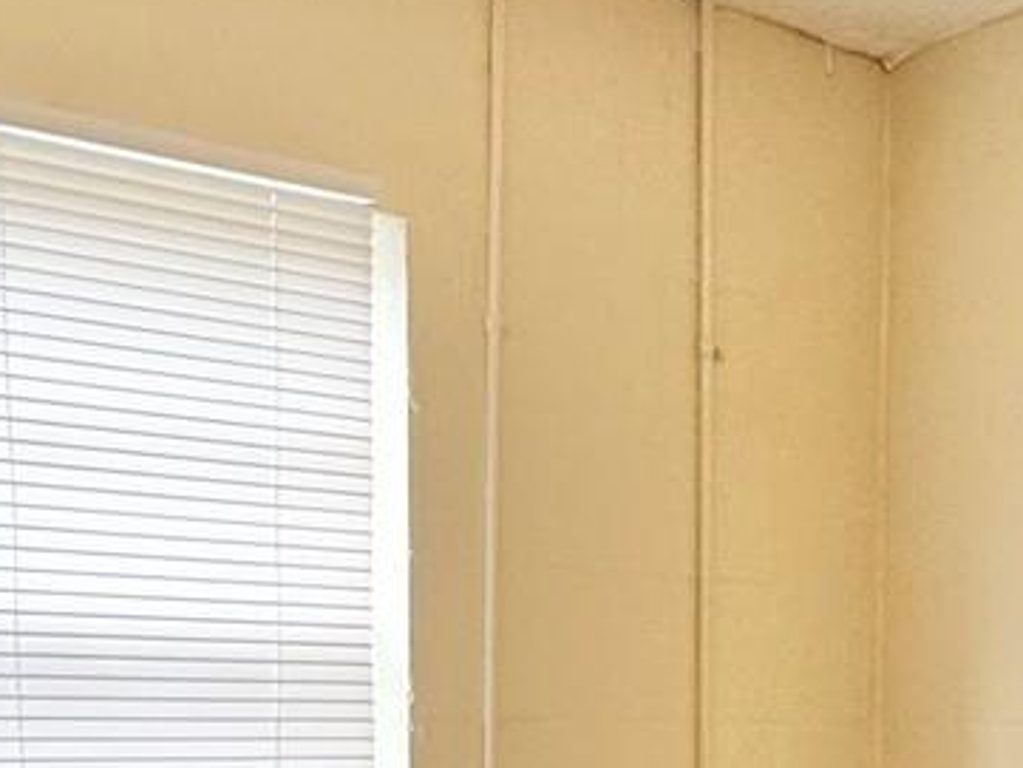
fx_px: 1833
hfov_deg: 30.9
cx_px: 686
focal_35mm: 62
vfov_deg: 22.2
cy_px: 867
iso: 200
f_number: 2.2
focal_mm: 2.22
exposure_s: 1/120
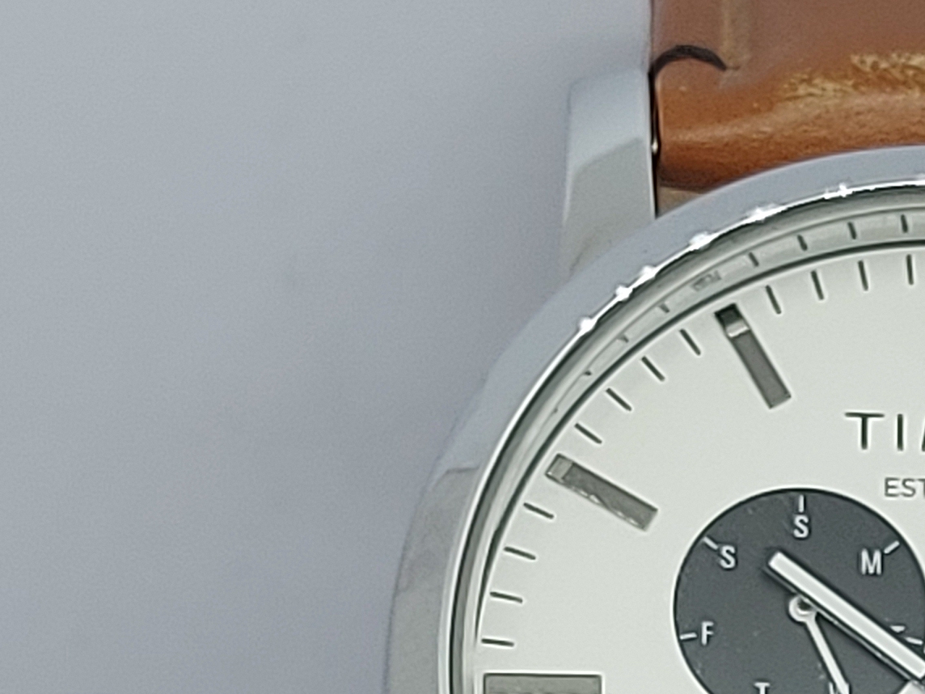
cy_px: 922
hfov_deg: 19.4
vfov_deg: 14.5
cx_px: 998
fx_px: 2592
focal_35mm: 97
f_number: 1.8
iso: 50
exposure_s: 1/100
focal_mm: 5.23
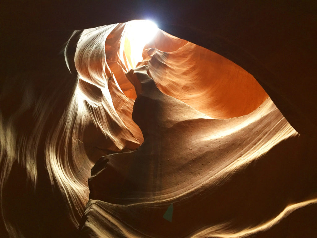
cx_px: 158
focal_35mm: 29
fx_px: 266
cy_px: 119
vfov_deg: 48.2
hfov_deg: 61.7
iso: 250
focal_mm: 4.15
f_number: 2.2
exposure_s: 1/30
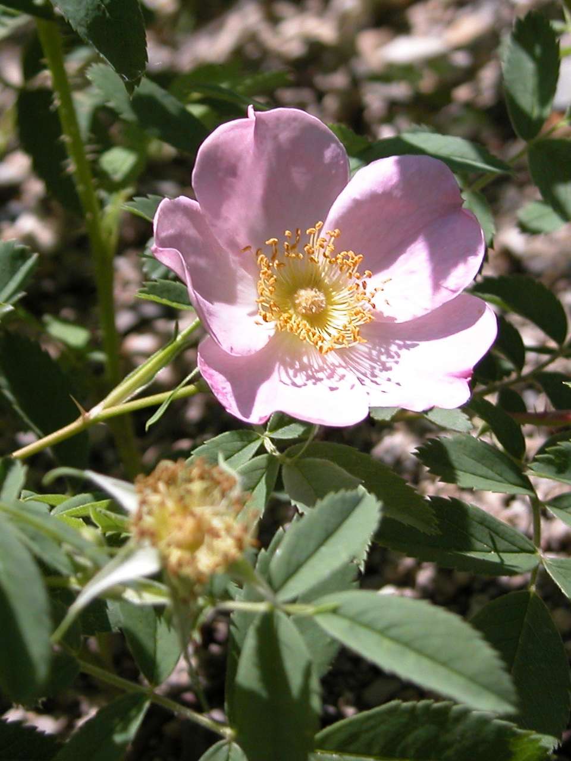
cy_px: 380
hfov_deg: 17.8
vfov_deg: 23.6
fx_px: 1825
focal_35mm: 83
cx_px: 286
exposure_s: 1/1092
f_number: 3.5
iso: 100
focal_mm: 21
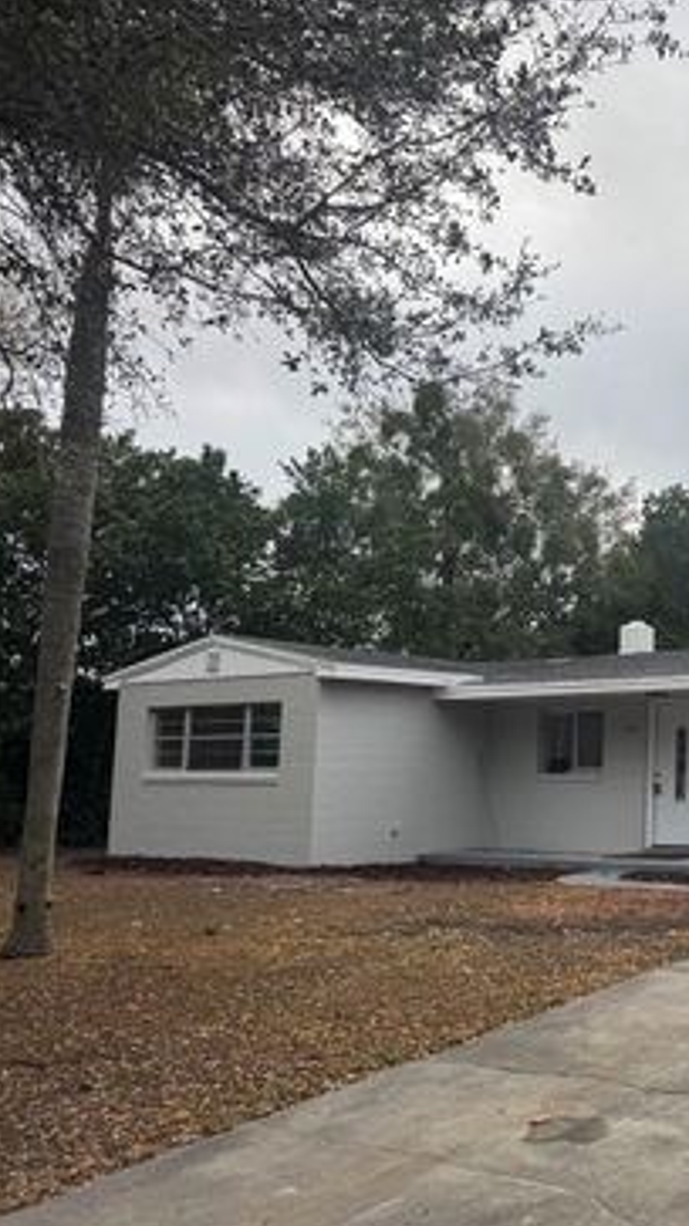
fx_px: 1170
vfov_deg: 55.3
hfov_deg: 28.7
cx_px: 814
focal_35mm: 36
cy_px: 616
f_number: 1.78
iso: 80
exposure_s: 1/1172
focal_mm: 6.76
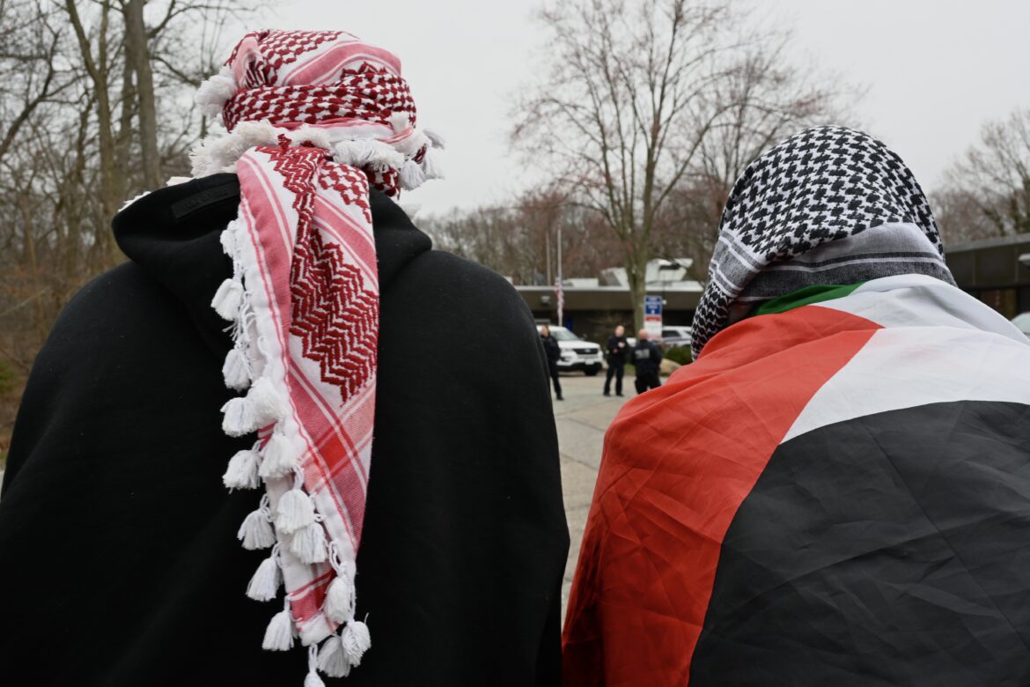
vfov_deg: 45.7
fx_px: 815
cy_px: 344
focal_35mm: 28
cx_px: 515
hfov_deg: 64.6
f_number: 5.6
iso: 200
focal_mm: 19
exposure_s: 1/250
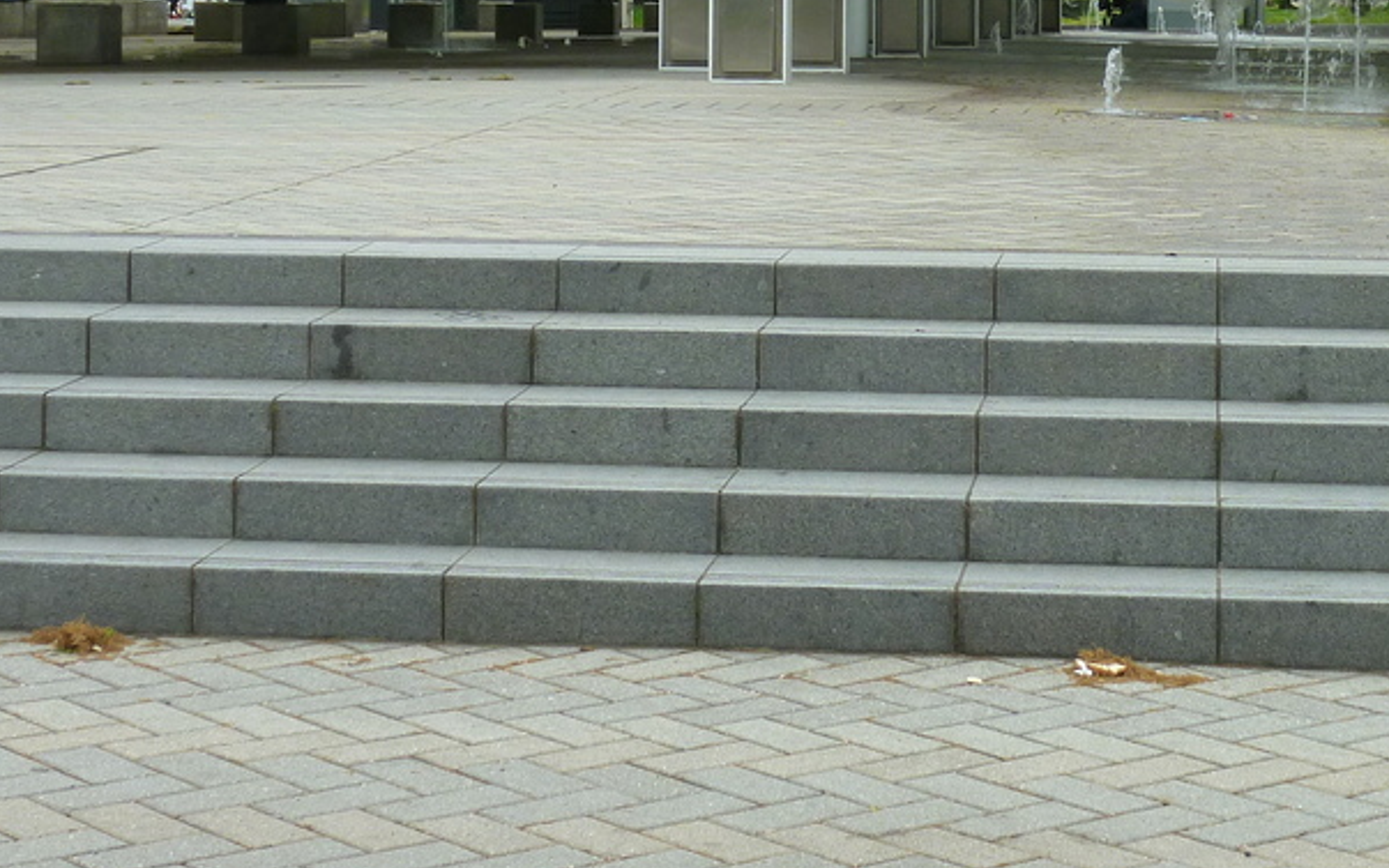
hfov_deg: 23.0
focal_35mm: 90
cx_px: 868
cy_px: -131
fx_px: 3407
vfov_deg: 14.1
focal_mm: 7.2
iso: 125
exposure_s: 1/160
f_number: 4
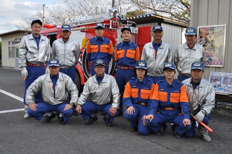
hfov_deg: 53.2
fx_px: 232
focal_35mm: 36
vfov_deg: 36.8
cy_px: 77
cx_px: 116
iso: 500
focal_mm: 24
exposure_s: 1/800
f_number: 5
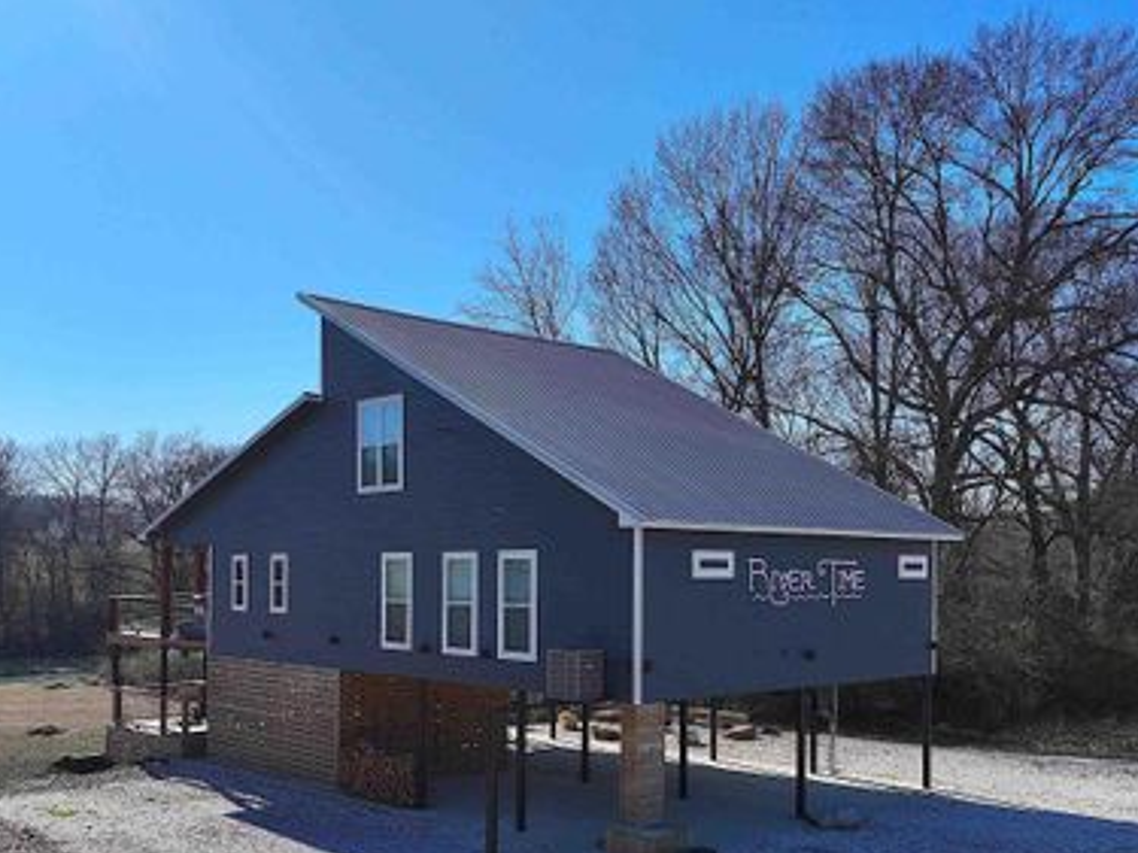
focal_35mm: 32
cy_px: 562
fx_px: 1052
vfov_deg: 43.6
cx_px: 589
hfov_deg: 56.8
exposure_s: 1/3200
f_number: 2.8
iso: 180
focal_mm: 12.29
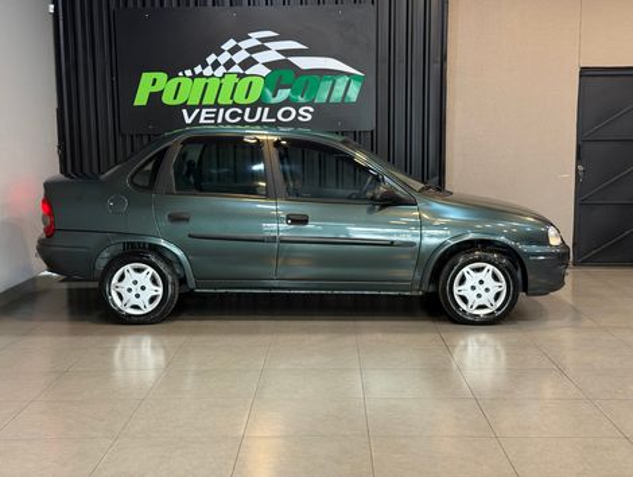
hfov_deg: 39.6
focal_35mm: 48
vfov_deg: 30.3
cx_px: 316
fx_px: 879
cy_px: 238
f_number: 1.78
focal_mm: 6.76
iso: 250
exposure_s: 1/40
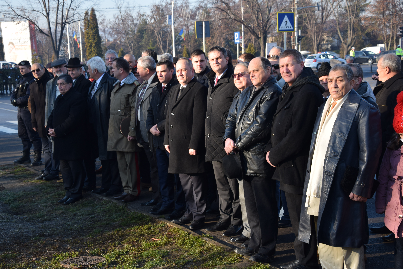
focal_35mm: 60
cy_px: 134
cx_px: 202
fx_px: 672
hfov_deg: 33.4
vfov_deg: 22.6
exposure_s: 1/125
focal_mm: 40
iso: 100
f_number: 7.1
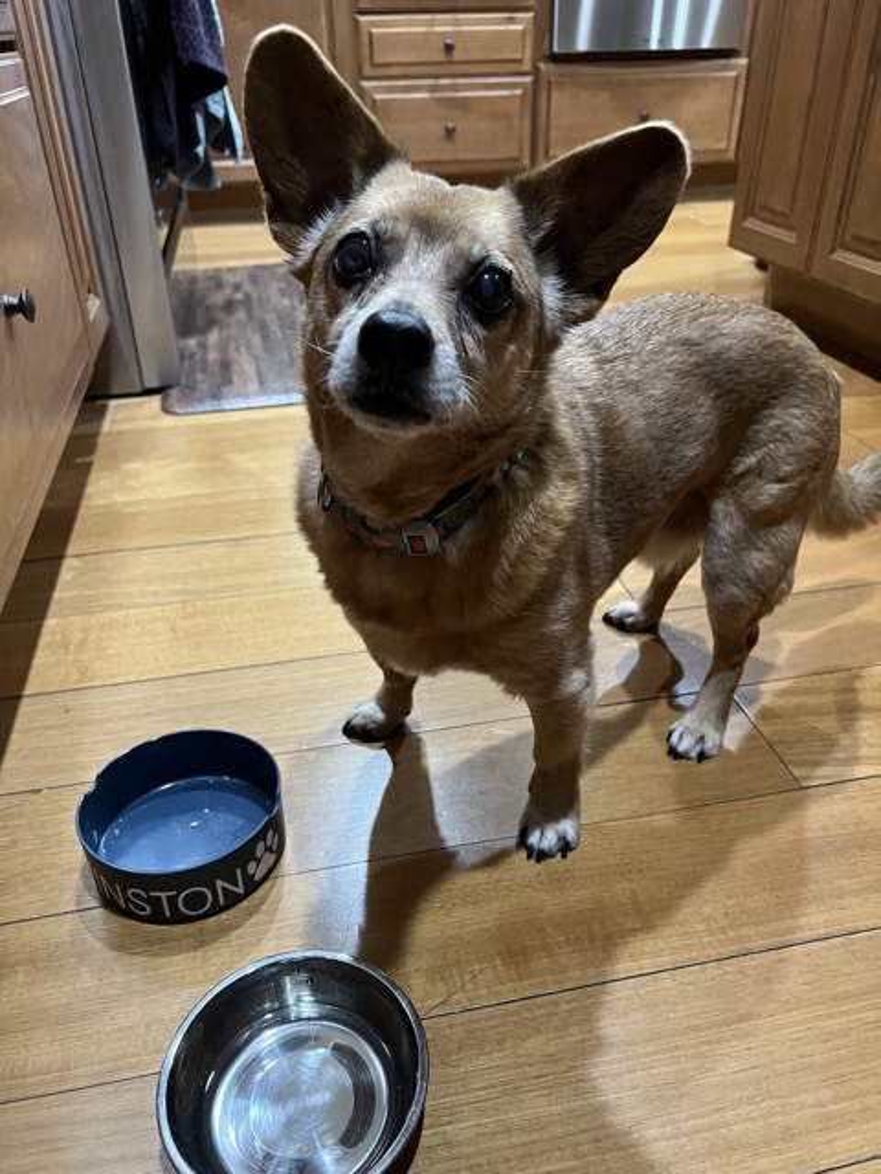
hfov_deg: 53.1
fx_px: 882
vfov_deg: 67.3
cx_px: 440
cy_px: 587
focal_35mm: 26
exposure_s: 1/40
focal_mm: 5.7
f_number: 1.5
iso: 500
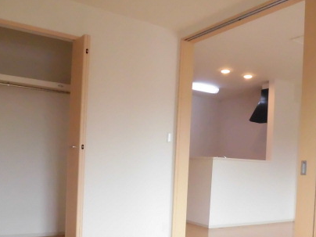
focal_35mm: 38
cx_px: 157
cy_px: 174
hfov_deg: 49.0
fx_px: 347
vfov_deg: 36.9
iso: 800
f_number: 3.1
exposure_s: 1/250
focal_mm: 4.3
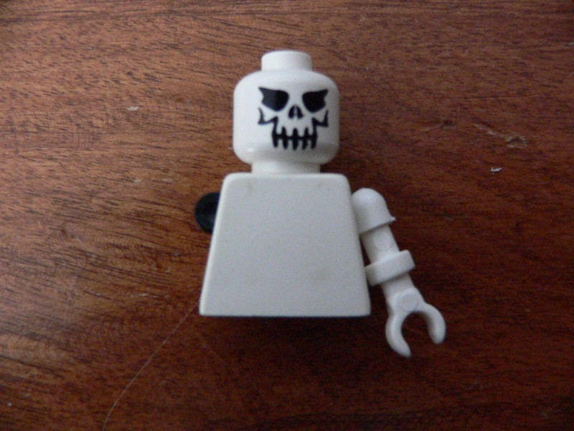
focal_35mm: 35
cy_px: 216
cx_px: 287
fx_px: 580
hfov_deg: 52.6
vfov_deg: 40.7
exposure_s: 1/25
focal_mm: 4.6
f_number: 2.8
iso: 400
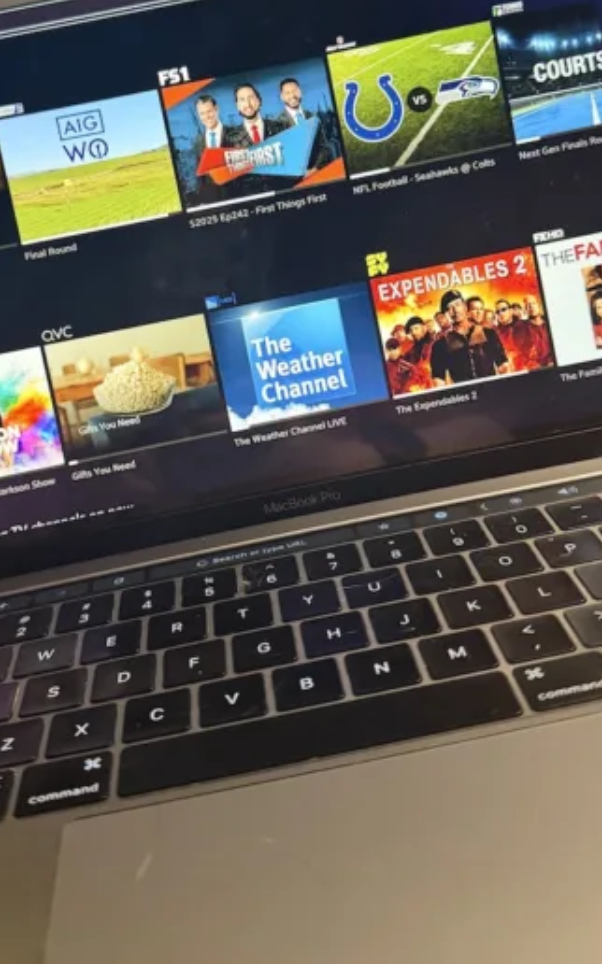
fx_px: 972
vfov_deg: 51.8
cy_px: 327
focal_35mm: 37
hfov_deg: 34.3
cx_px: 250
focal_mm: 6.76
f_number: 1.78
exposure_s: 1/60
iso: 500
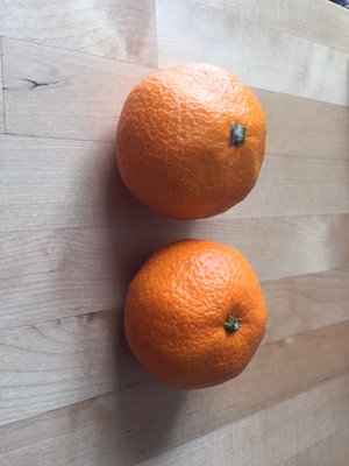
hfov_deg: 48.2
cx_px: 174
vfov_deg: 61.7
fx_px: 390
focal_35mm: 29
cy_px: 233
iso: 32
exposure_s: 1/60
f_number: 2.2
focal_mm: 4.15
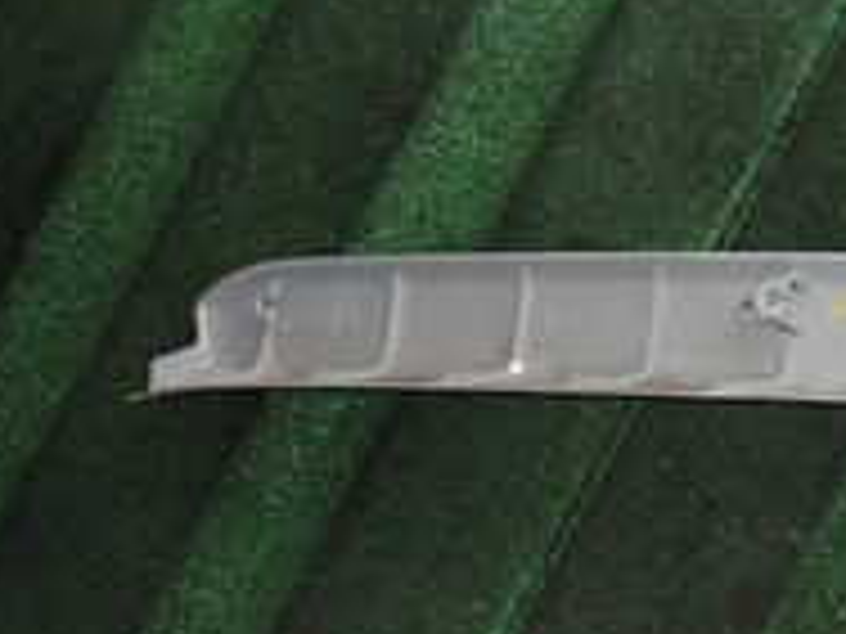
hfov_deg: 20.4
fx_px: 1955
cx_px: 1318
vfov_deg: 18.4
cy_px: 378
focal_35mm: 80
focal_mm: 4.5
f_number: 8
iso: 800
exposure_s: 1/100
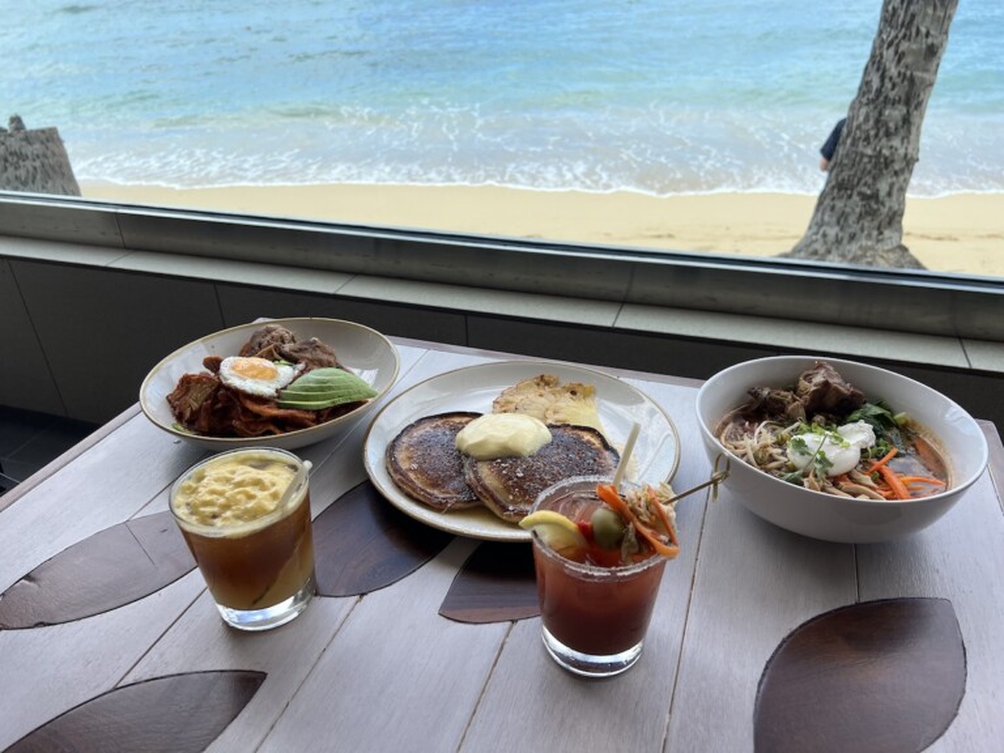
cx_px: 502
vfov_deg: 53.1
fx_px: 754
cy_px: 376
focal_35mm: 26
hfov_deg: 67.3
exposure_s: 1/1669
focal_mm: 5.7
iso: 50
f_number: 1.5
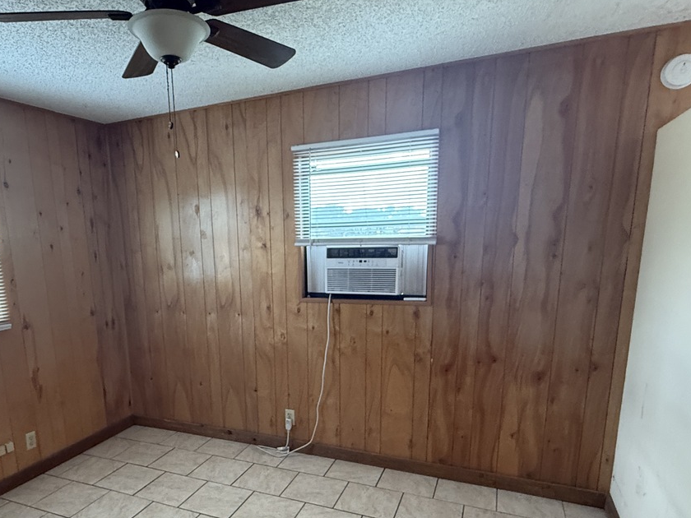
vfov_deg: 55.8
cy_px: 340
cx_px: 266
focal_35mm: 24
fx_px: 479
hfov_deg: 70.6
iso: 500
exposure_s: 1/60
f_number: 2.2
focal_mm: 2.22
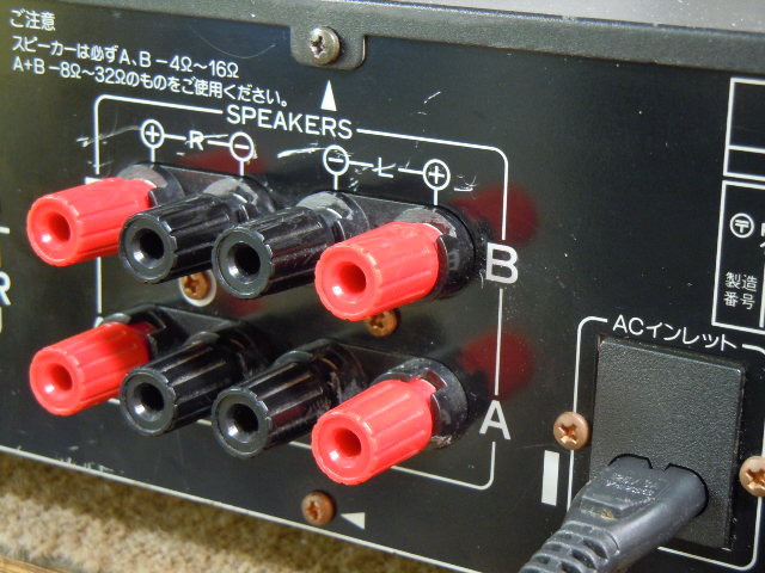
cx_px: 382
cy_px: 286
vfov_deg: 19.1
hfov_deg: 25.3
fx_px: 1702
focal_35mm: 77
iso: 400
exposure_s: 1/1.6
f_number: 4.3
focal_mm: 13.9
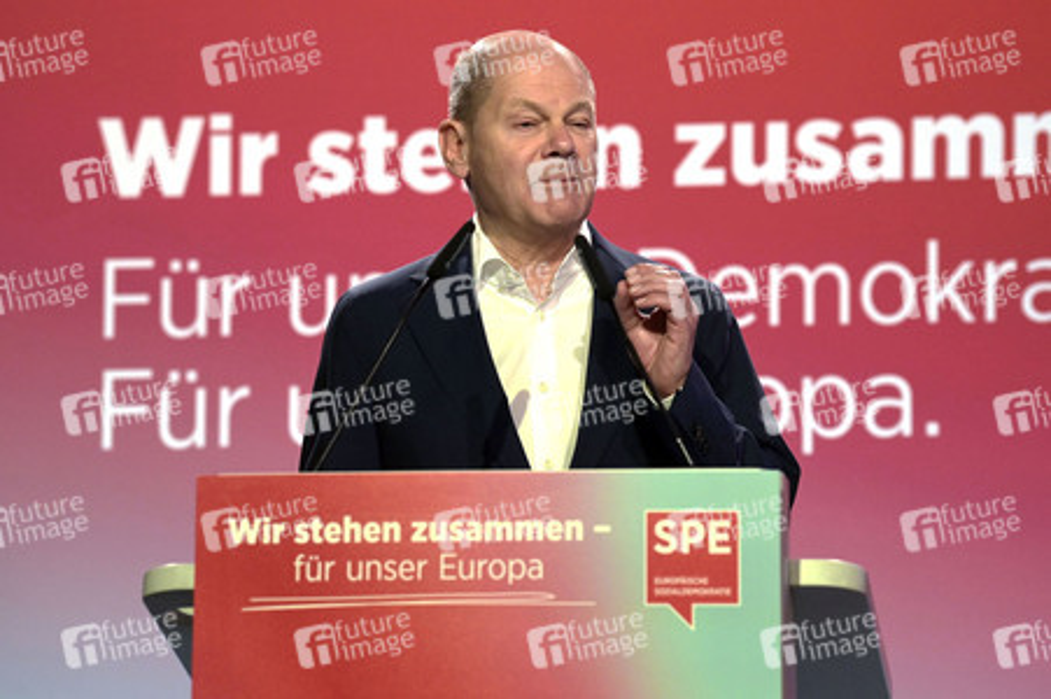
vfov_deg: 6.9
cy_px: 350
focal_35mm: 200
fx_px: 5834
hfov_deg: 10.3
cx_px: 526
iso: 4000
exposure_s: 1/400
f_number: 5
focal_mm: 200
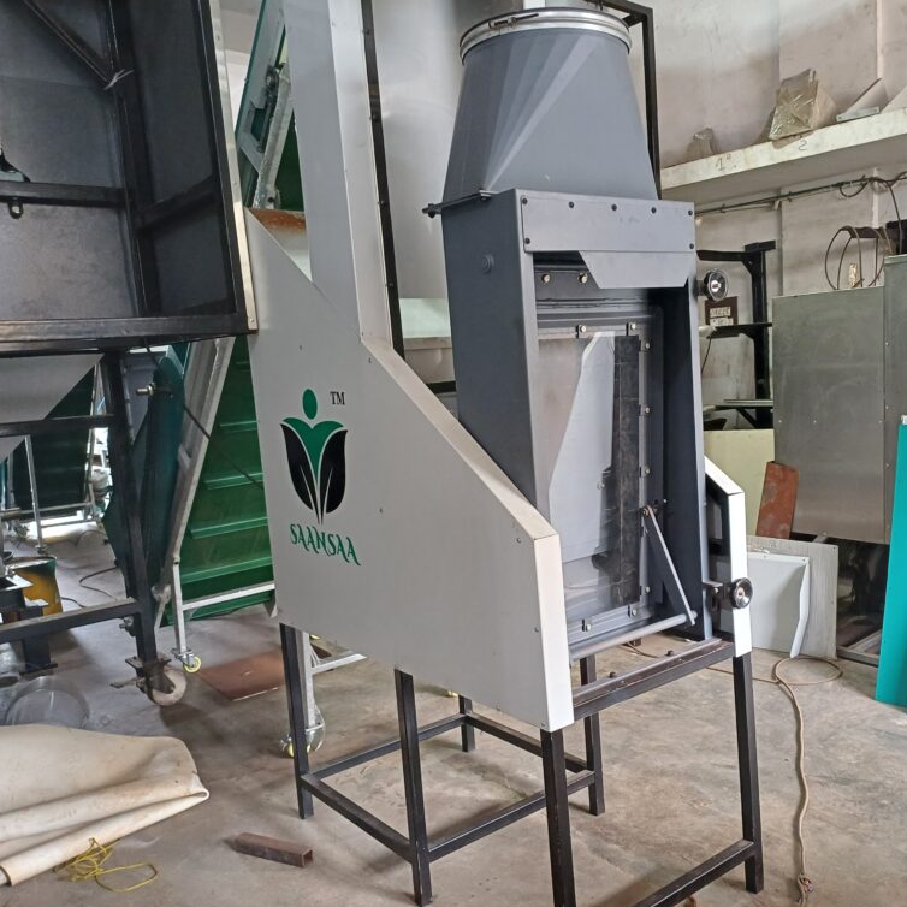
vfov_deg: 54.0
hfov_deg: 53.4
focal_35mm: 30
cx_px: 568
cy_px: 461
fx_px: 889
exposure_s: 1/50
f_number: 1.8
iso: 320
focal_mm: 4.65
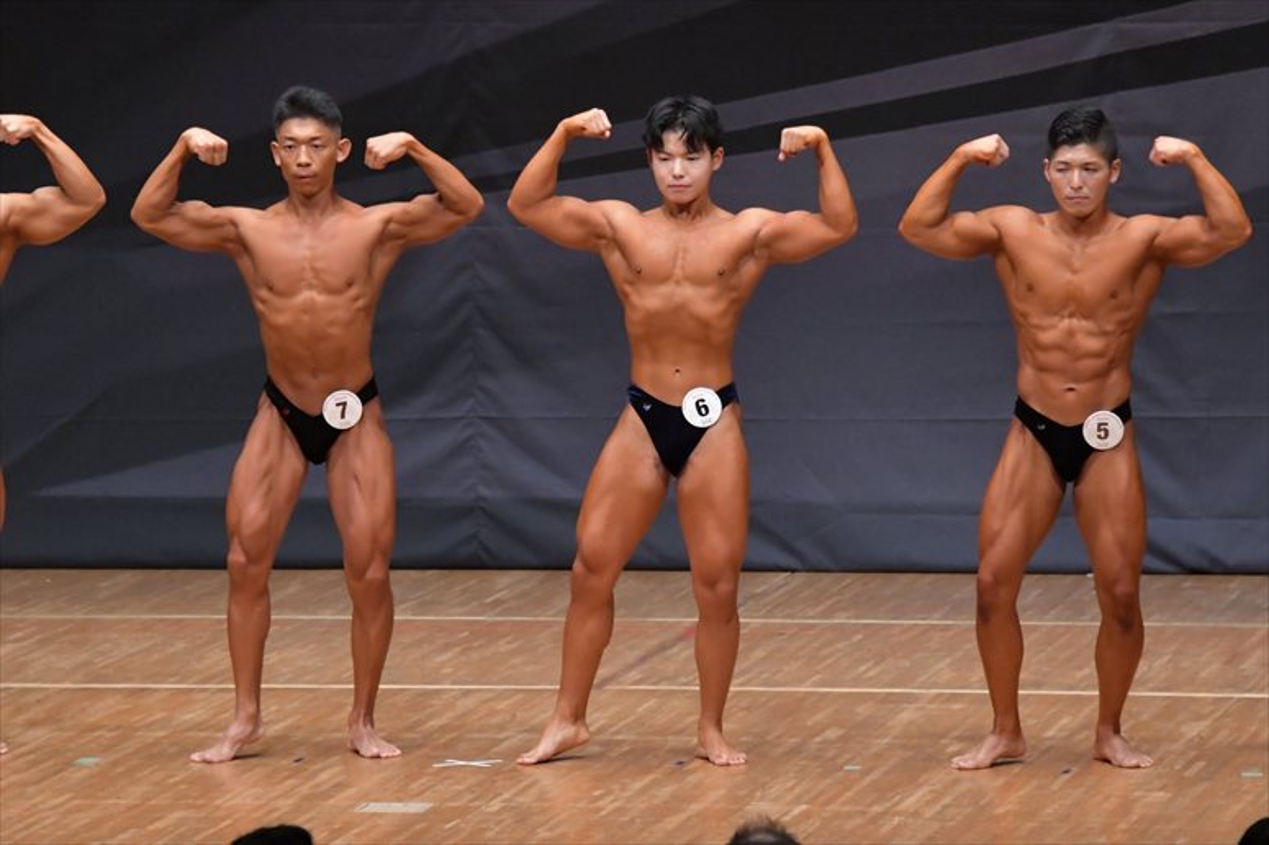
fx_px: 8984
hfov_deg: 8.1
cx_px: 634
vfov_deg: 5.4
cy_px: 422
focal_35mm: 255
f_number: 5.6
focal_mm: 170
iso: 6400
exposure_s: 1/400
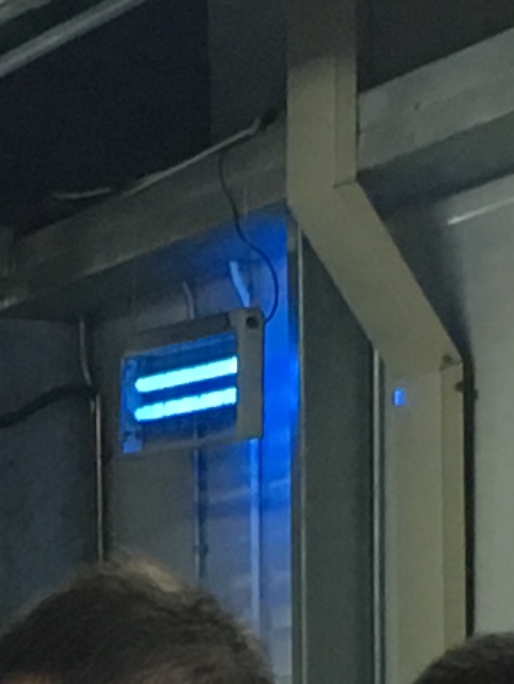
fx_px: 4848
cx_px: -113
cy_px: 1336
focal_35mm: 245
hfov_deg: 6.0
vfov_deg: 7.8
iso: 125
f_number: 2.2
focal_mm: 4.15
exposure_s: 1/33
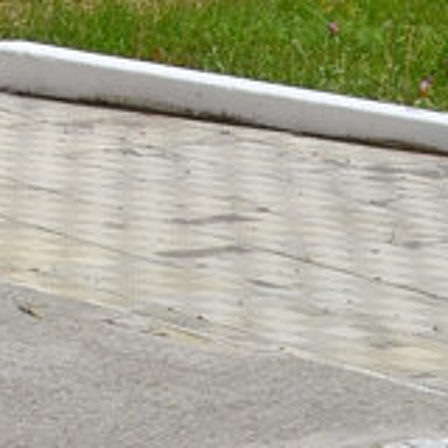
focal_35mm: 210
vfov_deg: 8.0
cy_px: -365
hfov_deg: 7.1
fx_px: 3075
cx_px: -1042
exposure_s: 1/400
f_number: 10
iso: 100
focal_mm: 22
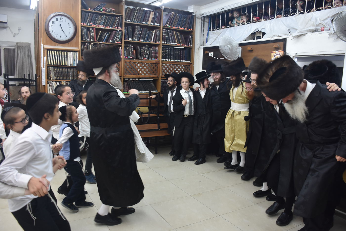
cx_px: 173
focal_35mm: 27
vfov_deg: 47.9
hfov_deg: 67.4
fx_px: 260
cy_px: 116
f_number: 5.6
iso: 1000
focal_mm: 18
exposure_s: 1/100
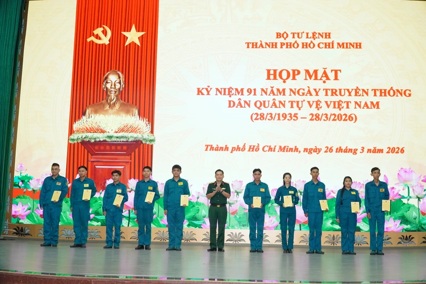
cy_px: 142
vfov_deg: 35.5
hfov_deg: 51.3
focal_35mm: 38
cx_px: 213
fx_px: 444
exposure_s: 1/160
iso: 1600
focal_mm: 25
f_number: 5
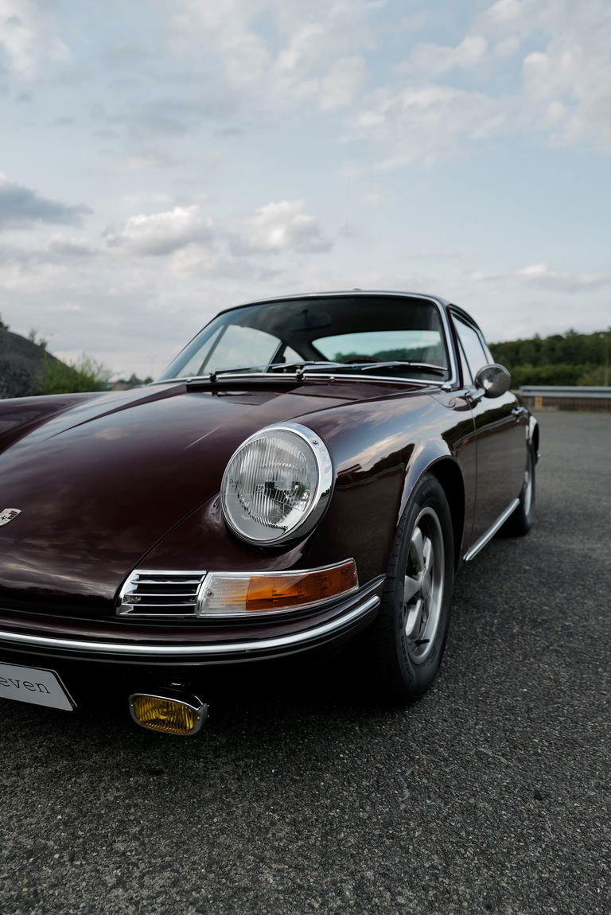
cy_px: 458
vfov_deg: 65.4
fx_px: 712
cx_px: 306
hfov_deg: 46.5
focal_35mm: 28
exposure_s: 1/125
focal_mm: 28
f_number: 3.5
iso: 100
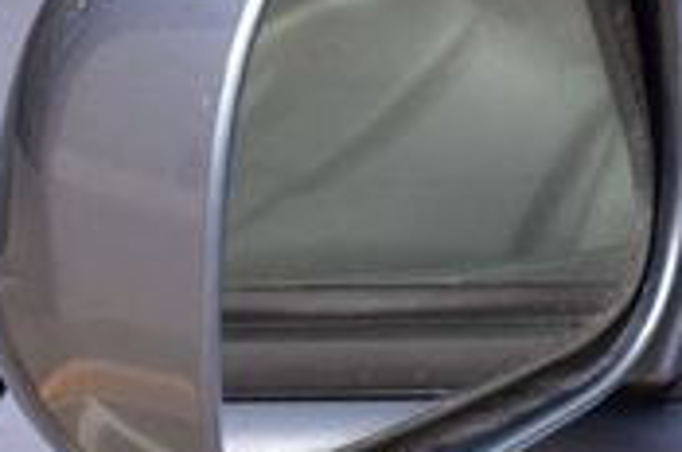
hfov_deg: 7.7
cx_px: 1002
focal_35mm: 264
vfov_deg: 5.2
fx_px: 4992
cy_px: 156
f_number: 9
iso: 400
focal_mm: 48
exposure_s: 1/125
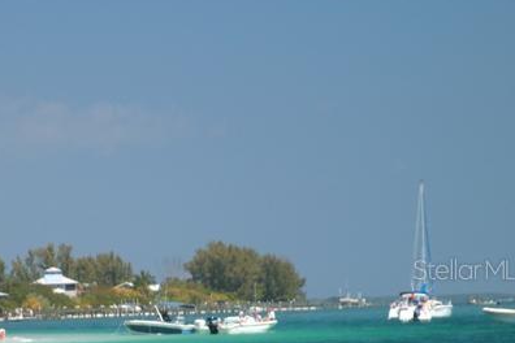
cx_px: 120
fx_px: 4163
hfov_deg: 7.1
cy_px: 269
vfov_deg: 4.7
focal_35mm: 291
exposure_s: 1/400
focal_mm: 120
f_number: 5.6
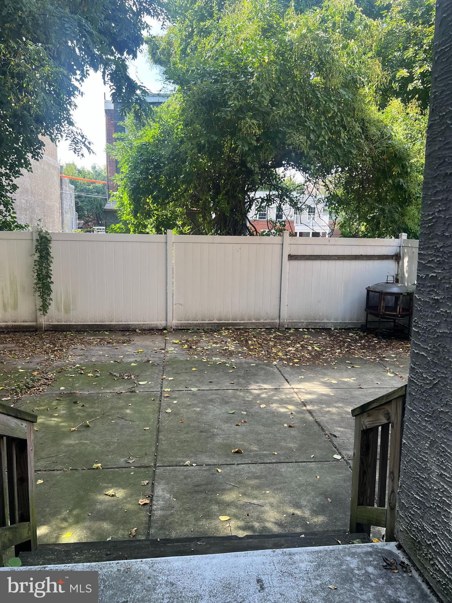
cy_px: 302
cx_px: 226
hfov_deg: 53.1
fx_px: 453
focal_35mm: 26
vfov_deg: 67.3
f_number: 1.5
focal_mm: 5.7
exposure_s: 1/358
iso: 50
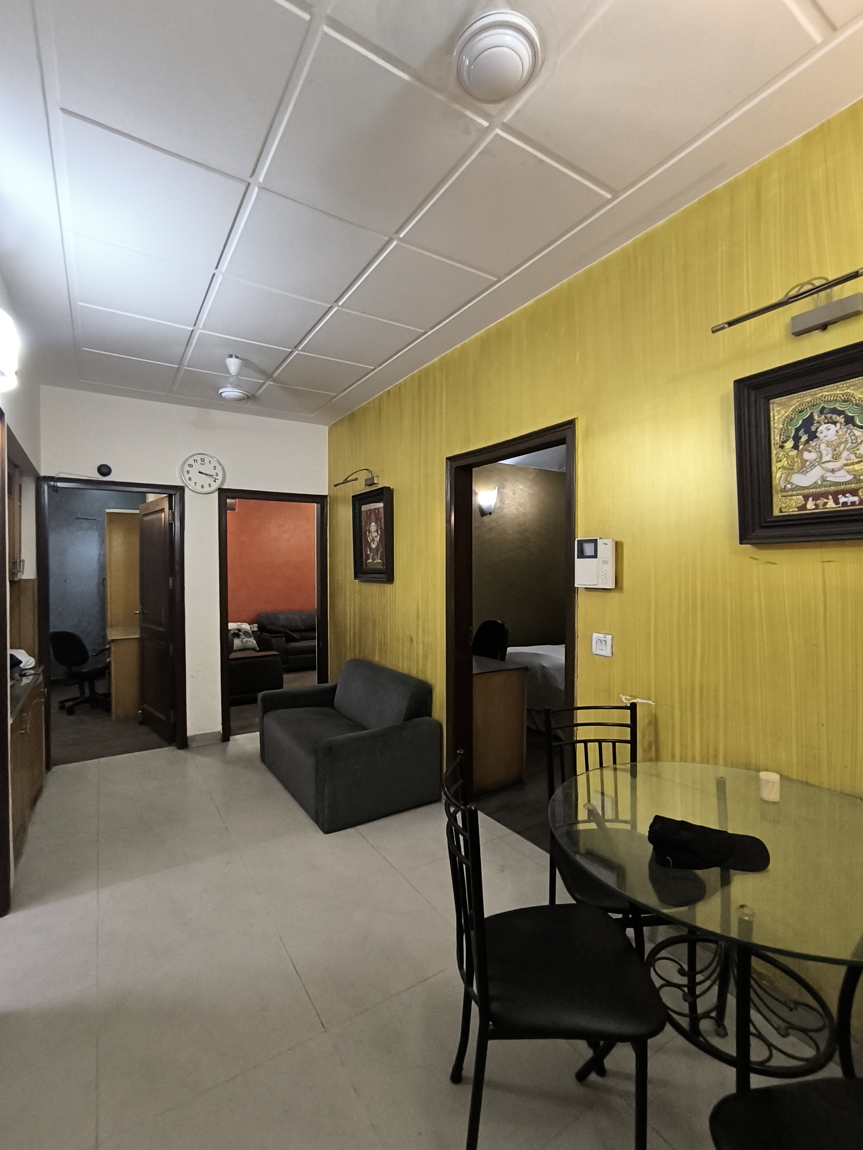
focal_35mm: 16
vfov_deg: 94.5
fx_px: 532
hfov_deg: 78.1
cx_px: 432
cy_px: 575
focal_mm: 1.65
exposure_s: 1/33.3
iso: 500
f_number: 2.2
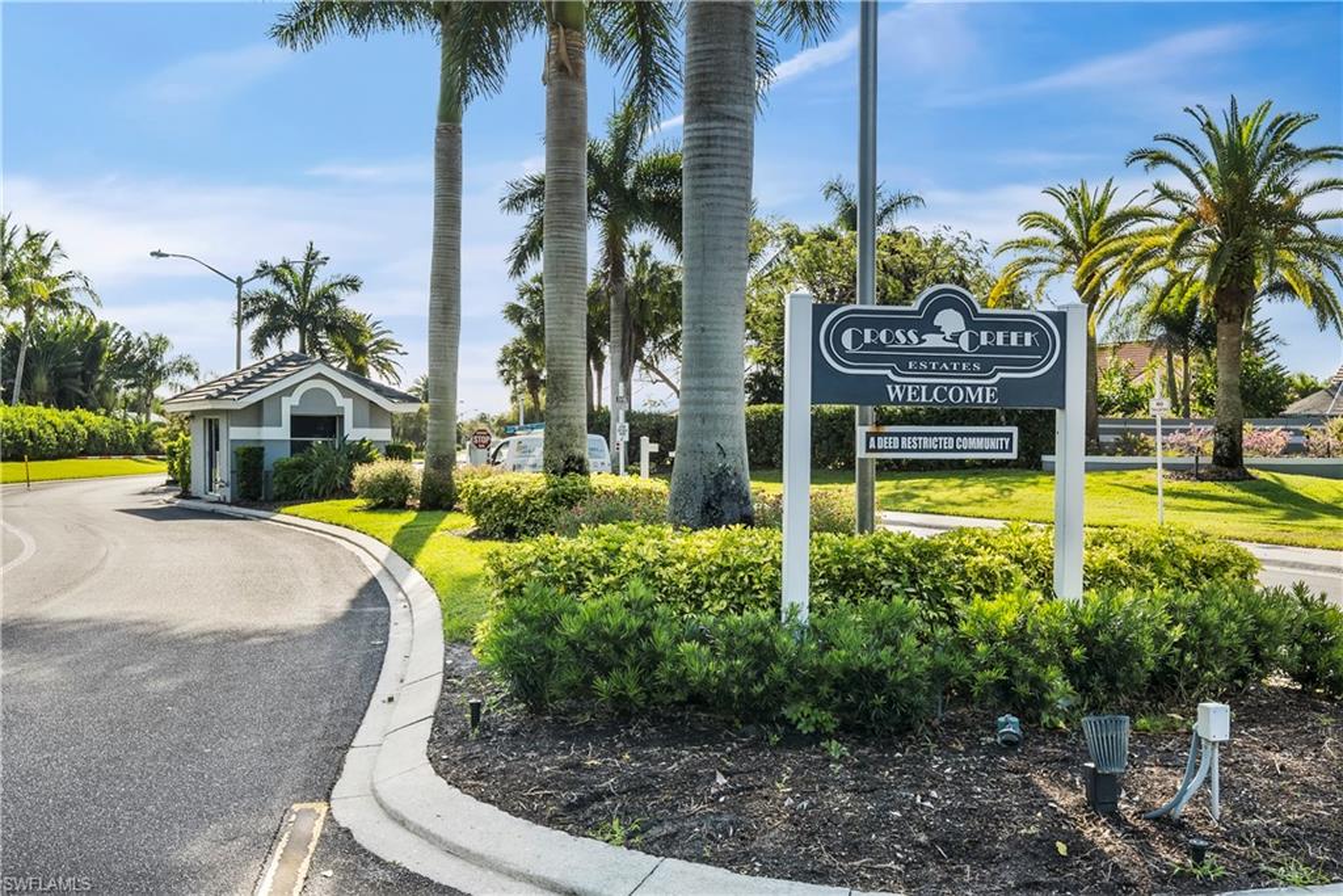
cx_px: 672
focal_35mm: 36
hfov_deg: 53.1
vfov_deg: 36.9
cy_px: 448
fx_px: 1343
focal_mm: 24
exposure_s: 1/250
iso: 200
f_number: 8
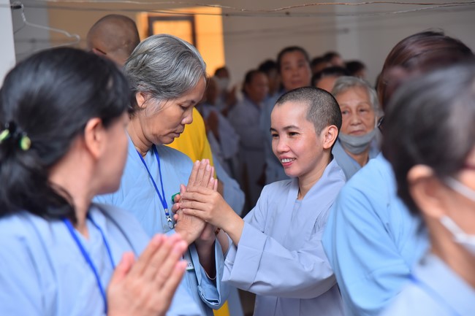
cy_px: 158
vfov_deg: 12.2
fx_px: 1477
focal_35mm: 112
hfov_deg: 18.3
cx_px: 238
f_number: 5.6
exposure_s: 1/125
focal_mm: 112
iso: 1000
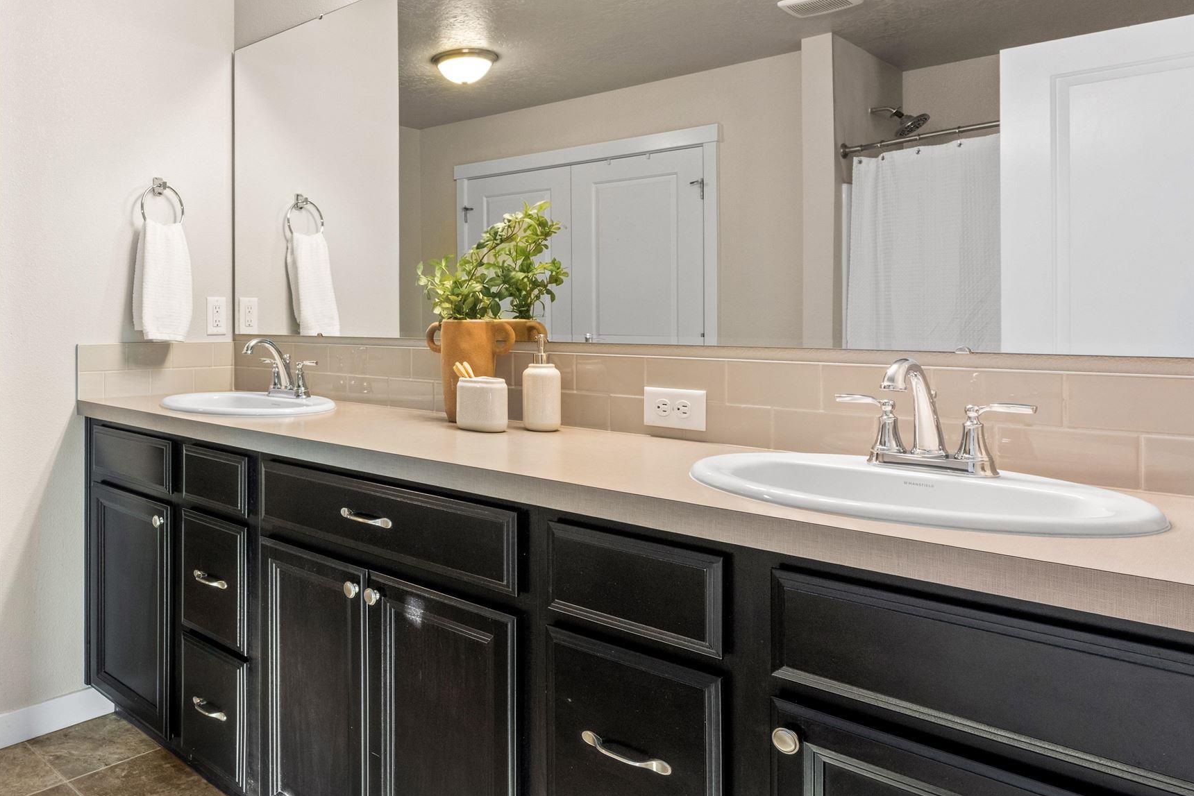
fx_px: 829
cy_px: 354
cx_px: 275
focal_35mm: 25
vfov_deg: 51.2
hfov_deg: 66.3
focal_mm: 14
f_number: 13
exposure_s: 1/2
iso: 800
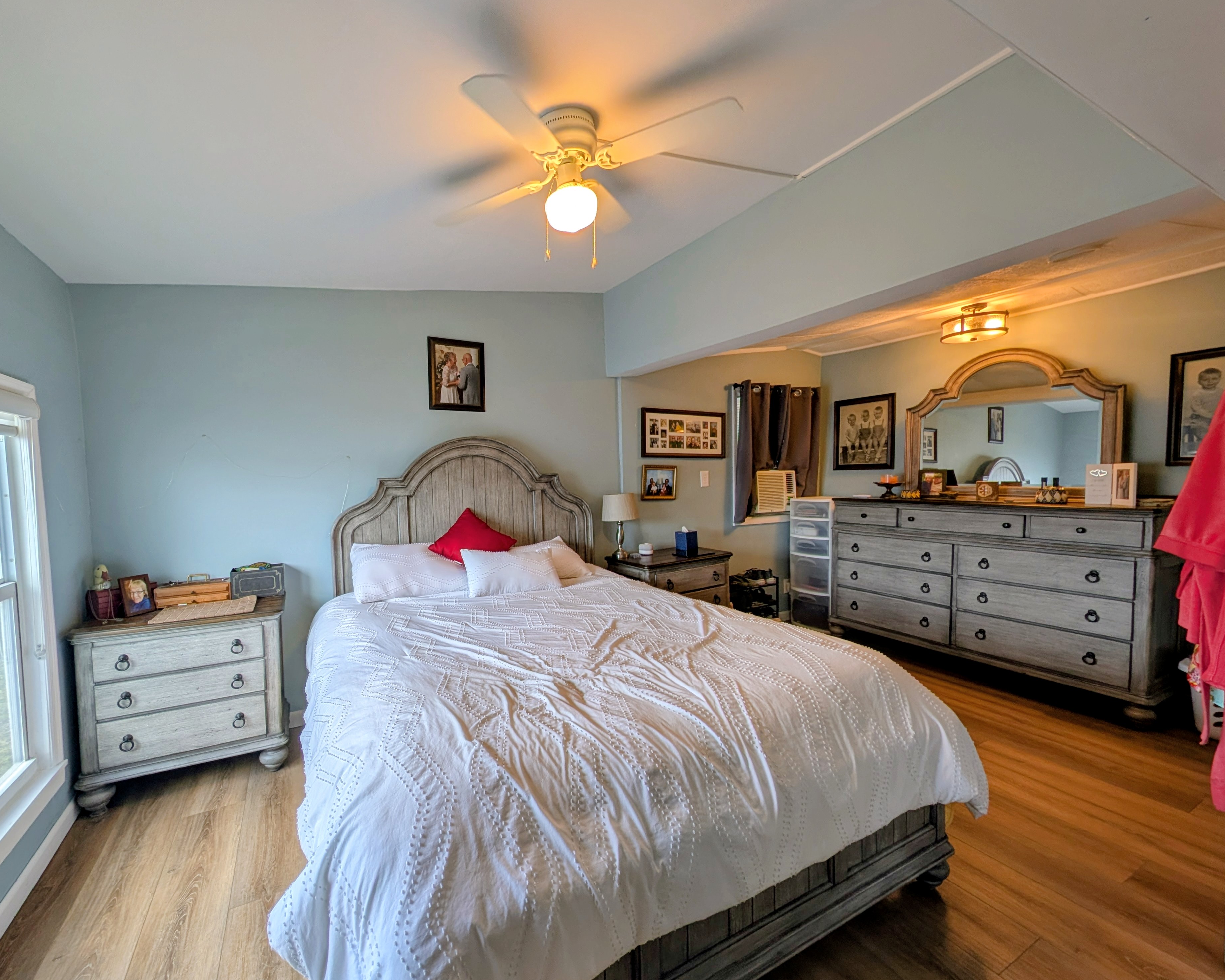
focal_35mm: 13
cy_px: 499
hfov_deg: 104.5
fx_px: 471
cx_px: 554
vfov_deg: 92.2
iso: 75
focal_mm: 2.23
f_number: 1.95
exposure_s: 1/120
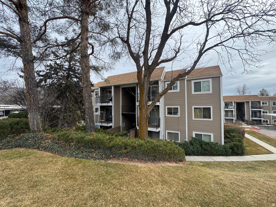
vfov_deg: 85.7
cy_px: 104
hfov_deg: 102.1
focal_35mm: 14
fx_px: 112
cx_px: 138
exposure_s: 1/327
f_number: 2.2
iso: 40
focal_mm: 2.22
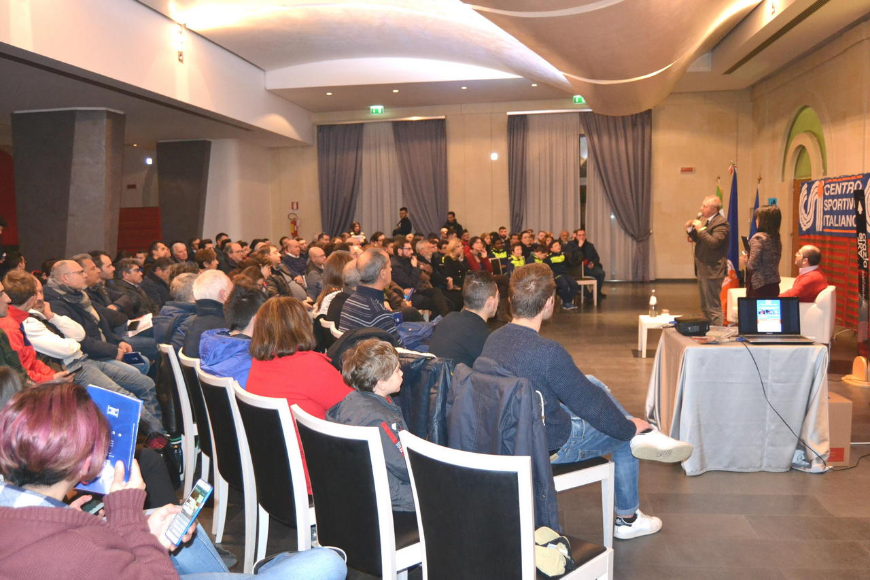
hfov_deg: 61.9
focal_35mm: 30
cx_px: 435
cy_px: 290
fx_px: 725
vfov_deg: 43.6
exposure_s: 1/60
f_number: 3.5
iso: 2500
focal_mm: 20
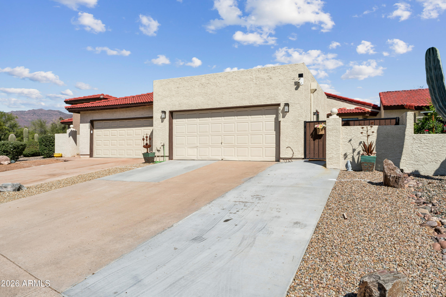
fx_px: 297
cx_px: 223
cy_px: 148
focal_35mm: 24
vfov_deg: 53.1
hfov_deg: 73.7
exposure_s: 1/60
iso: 100
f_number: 22
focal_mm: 24
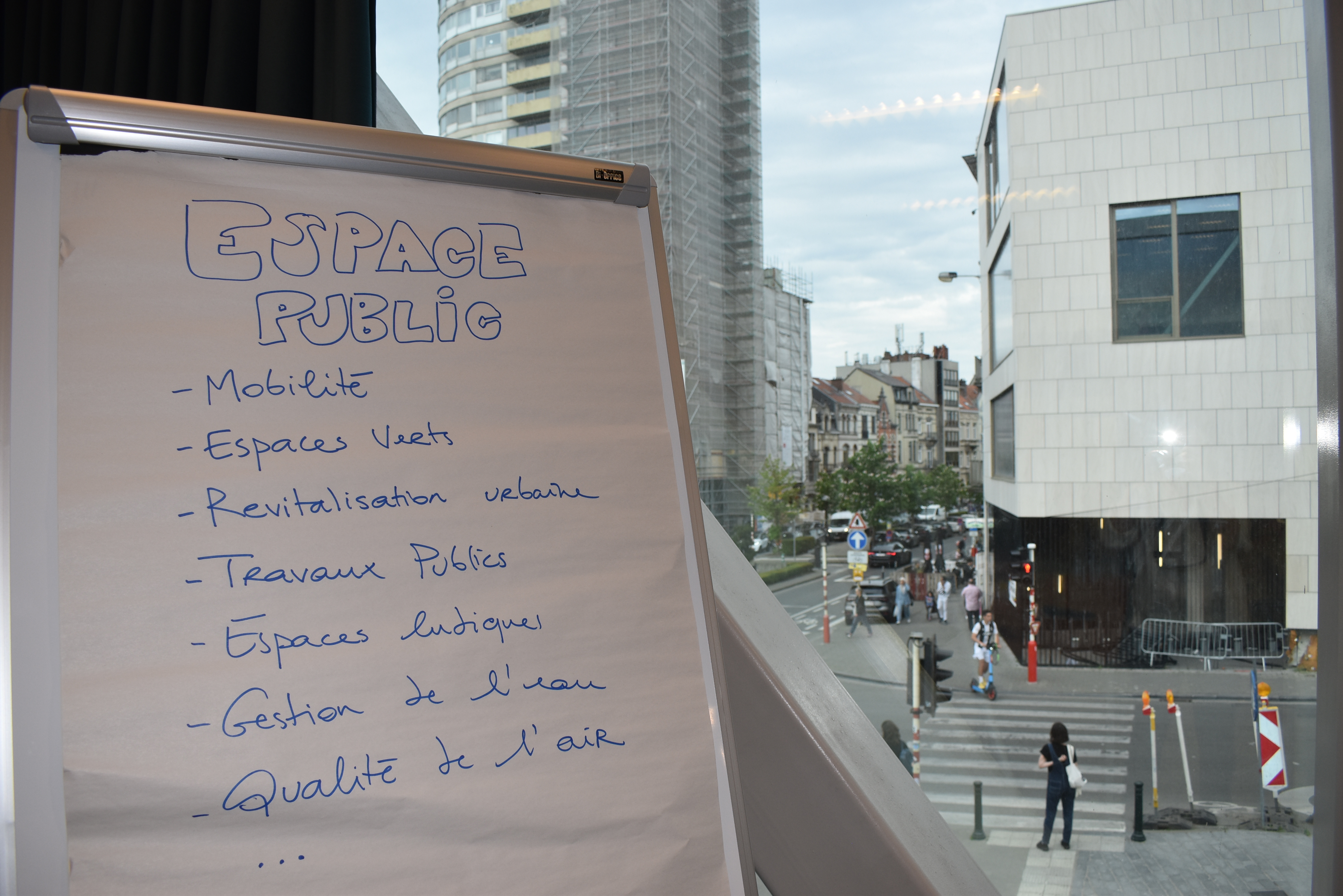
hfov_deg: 67.4
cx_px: 672
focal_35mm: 27
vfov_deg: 48.0
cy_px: 448
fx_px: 1007
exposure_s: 1/125
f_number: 5.6
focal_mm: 18
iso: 250
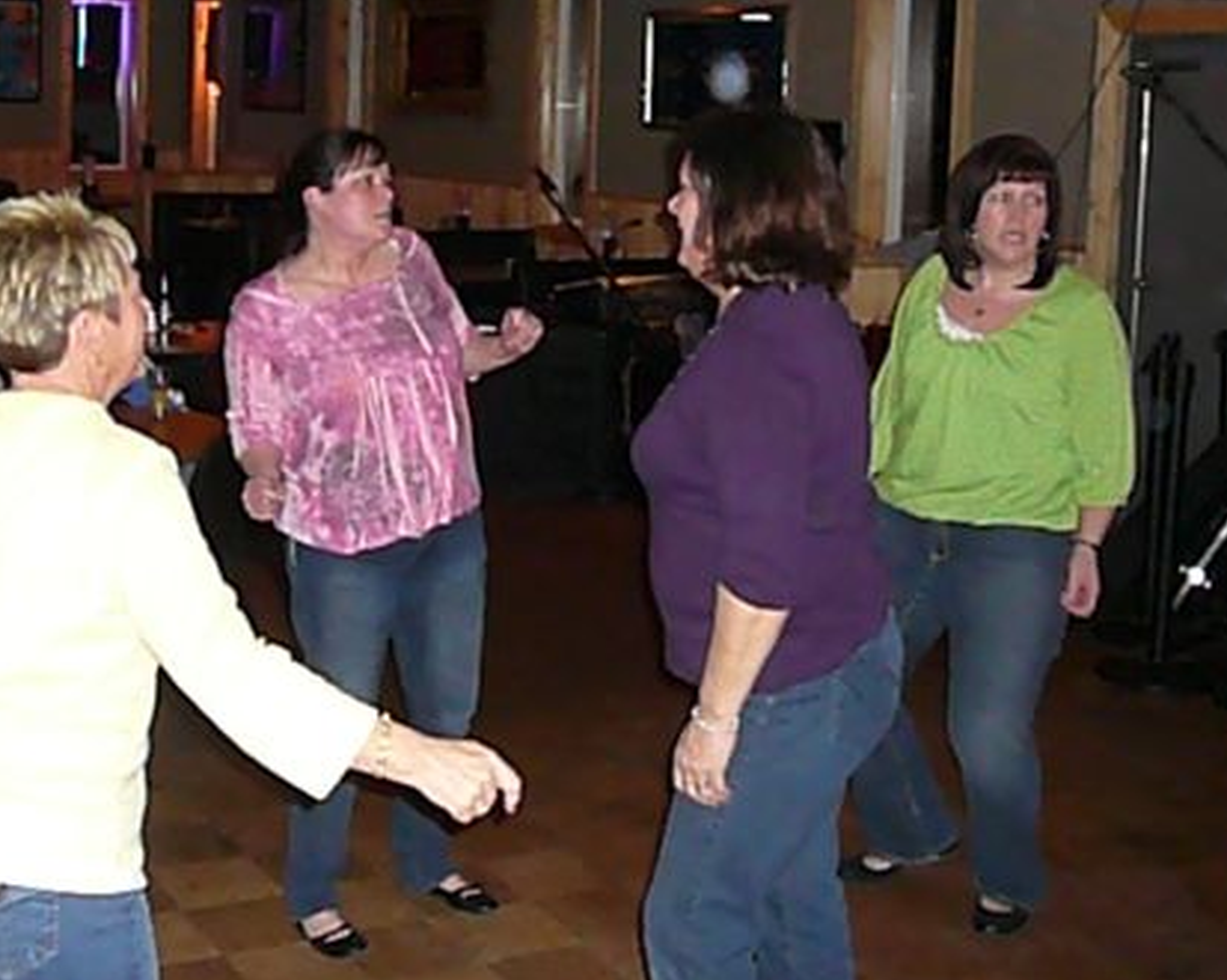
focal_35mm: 53
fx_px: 1924
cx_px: 416
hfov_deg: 35.1
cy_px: 330
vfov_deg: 28.4
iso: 800
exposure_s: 1/30
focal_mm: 5.2
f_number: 2.8
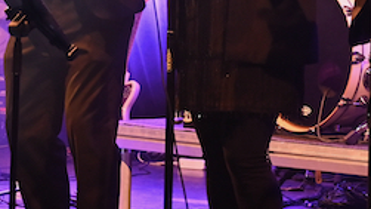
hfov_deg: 8.6
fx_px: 2468
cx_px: 248
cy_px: -184
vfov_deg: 4.8
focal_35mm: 251
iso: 1600
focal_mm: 47
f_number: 4
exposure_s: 1/125
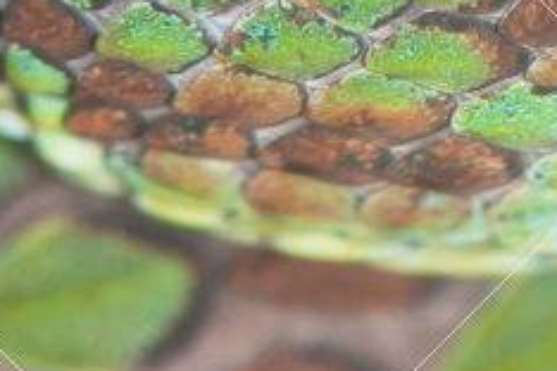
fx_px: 13549
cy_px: -388
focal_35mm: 876
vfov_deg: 1.6
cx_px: 659
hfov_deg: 2.4
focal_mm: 105
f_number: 11
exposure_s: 1/200
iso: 100
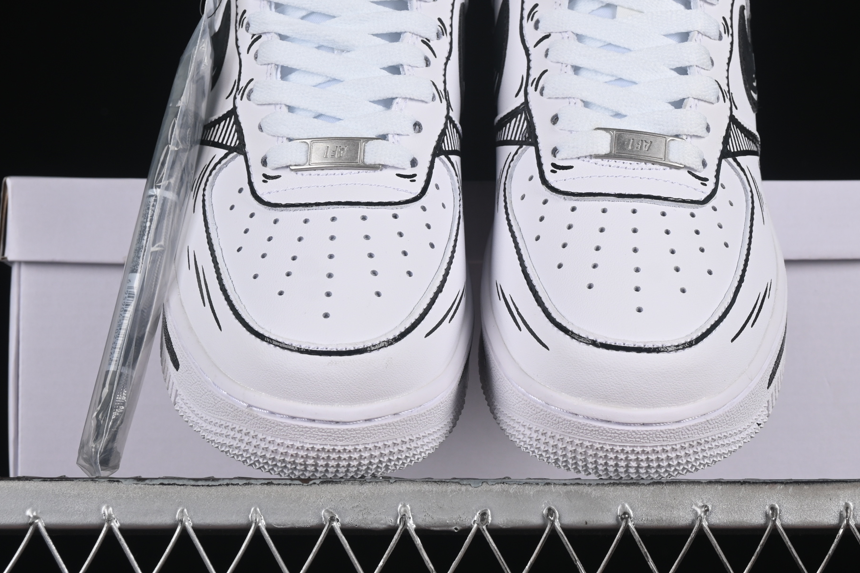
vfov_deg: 11.9
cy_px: 209
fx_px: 2747
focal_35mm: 115
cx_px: 471
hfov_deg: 17.8
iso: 160
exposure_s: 1/100
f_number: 8
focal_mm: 50
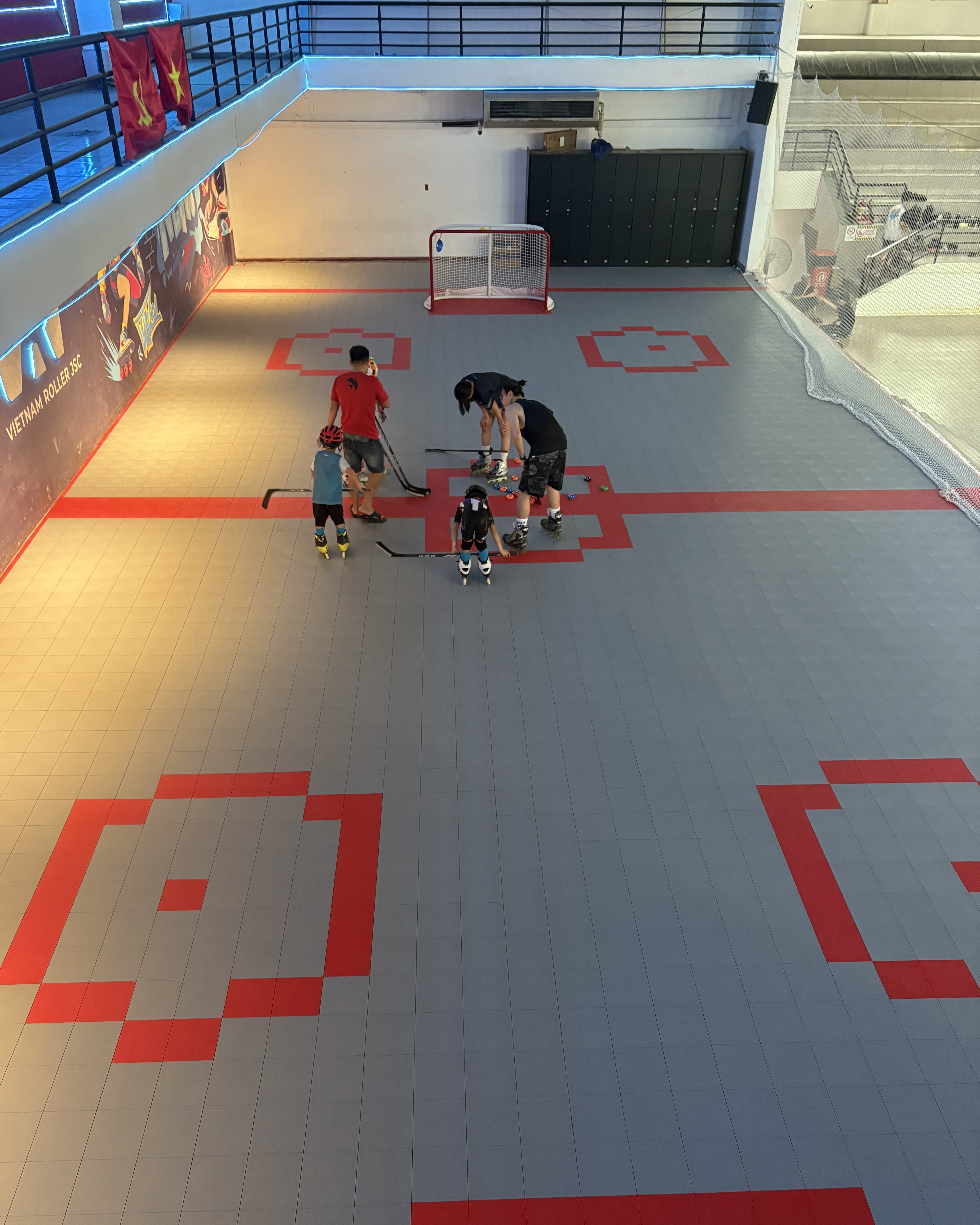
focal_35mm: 28
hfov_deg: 51.5
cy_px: 660
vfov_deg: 62.1
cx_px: 473
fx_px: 1015
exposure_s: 1/33
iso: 400
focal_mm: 5.96
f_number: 1.6
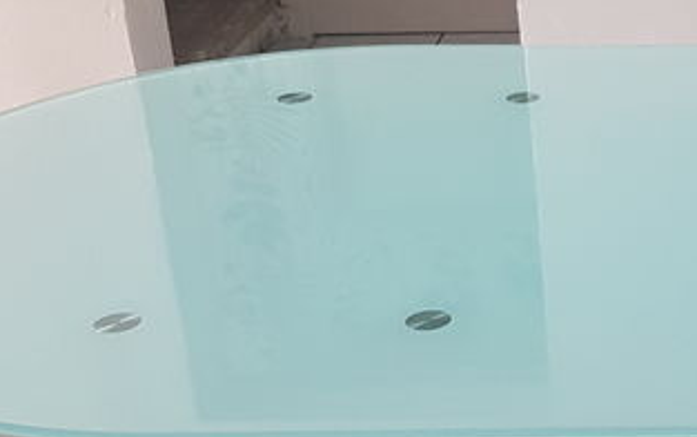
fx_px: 1673
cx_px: 824
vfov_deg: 14.8
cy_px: 314
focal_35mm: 88
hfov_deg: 21.9
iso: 160
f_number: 1.7
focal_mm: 4.2
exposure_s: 1/50
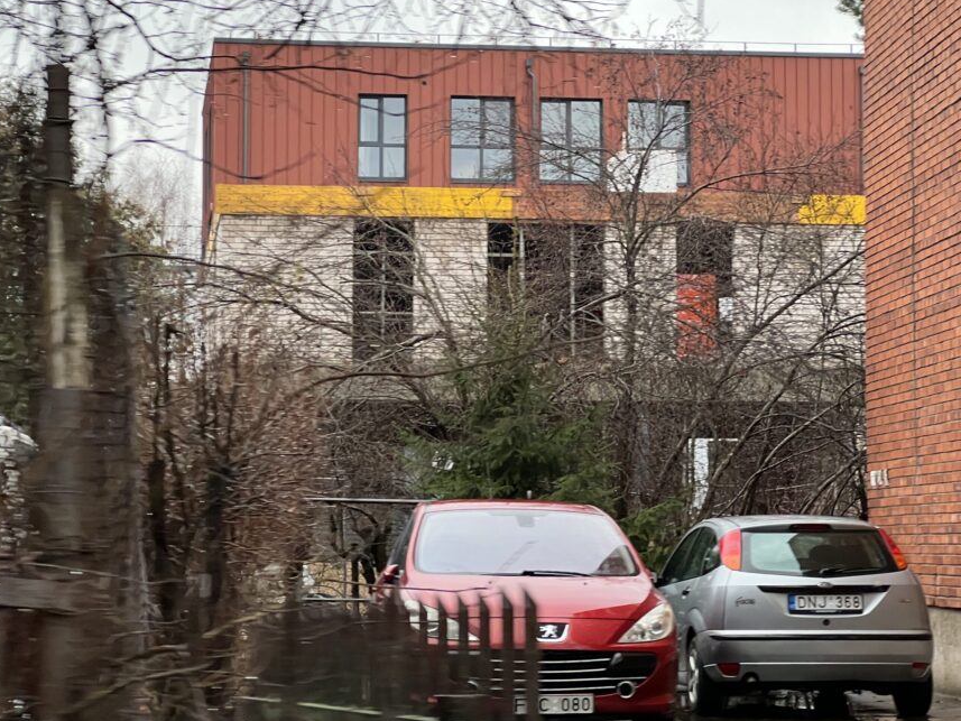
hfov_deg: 21.3
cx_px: 530
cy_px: 346
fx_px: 2554
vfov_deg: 16.1
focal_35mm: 92
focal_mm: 9
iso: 200
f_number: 2.8
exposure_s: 1/65
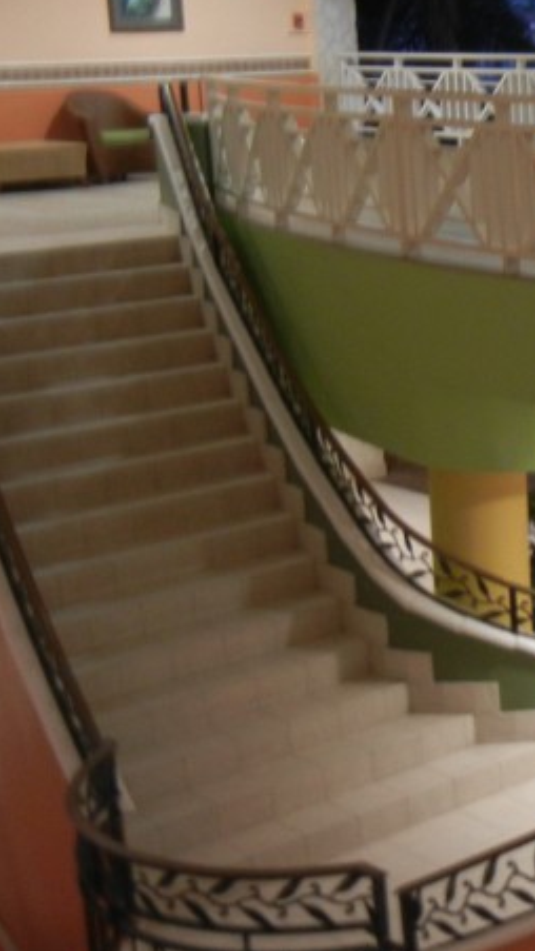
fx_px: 1868
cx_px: 836
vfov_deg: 28.5
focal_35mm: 74
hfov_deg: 15.0
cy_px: 341
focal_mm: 5.4
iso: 200
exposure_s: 1/3
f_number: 3.5
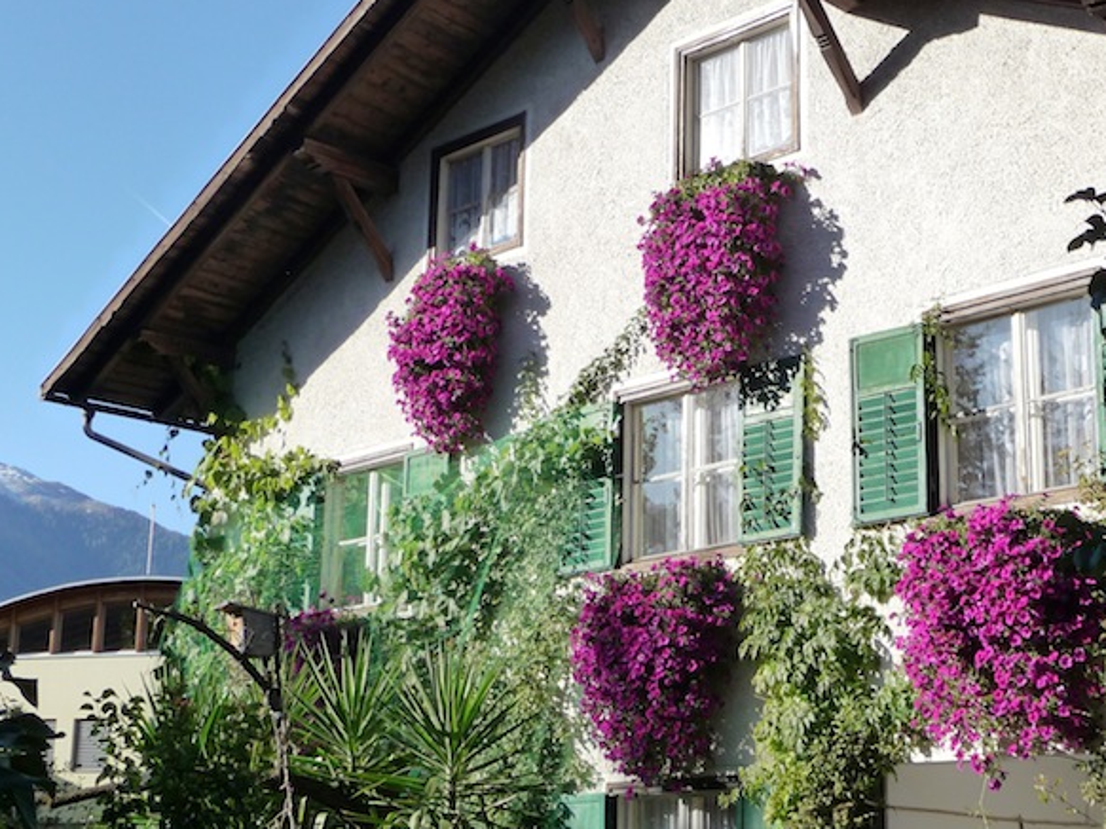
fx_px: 1885
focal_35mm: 59
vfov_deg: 24.8
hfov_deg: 32.6
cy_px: 467
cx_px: 679
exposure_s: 1/640
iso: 160
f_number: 4
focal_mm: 7.1
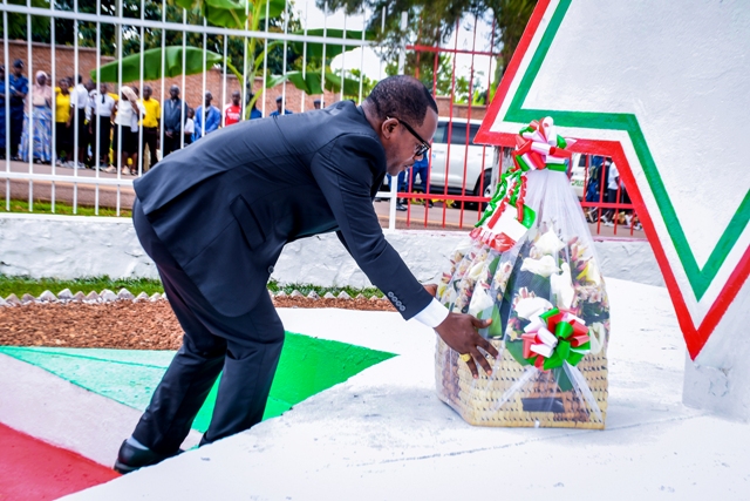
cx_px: 375
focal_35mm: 60
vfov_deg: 22.6
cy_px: 250
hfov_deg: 33.4
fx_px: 1250
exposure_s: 1/80
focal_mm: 40
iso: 250
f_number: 8
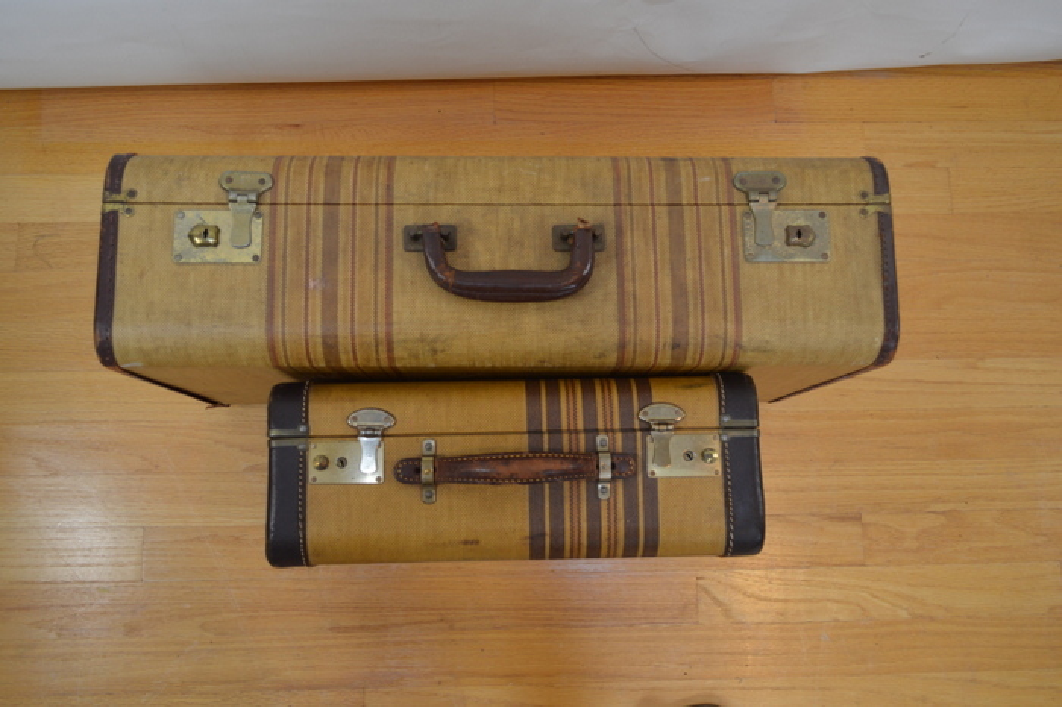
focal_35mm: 33
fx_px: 973
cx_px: 531
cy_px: 354
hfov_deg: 57.2
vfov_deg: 39.9
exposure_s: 1/60
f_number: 4
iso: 400
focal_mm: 22
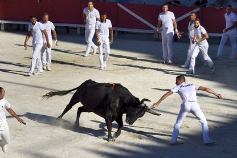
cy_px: 79
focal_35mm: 202
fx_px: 1329
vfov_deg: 6.8
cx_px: 119
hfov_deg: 10.2
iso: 400
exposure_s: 1/1250
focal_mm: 200
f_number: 10
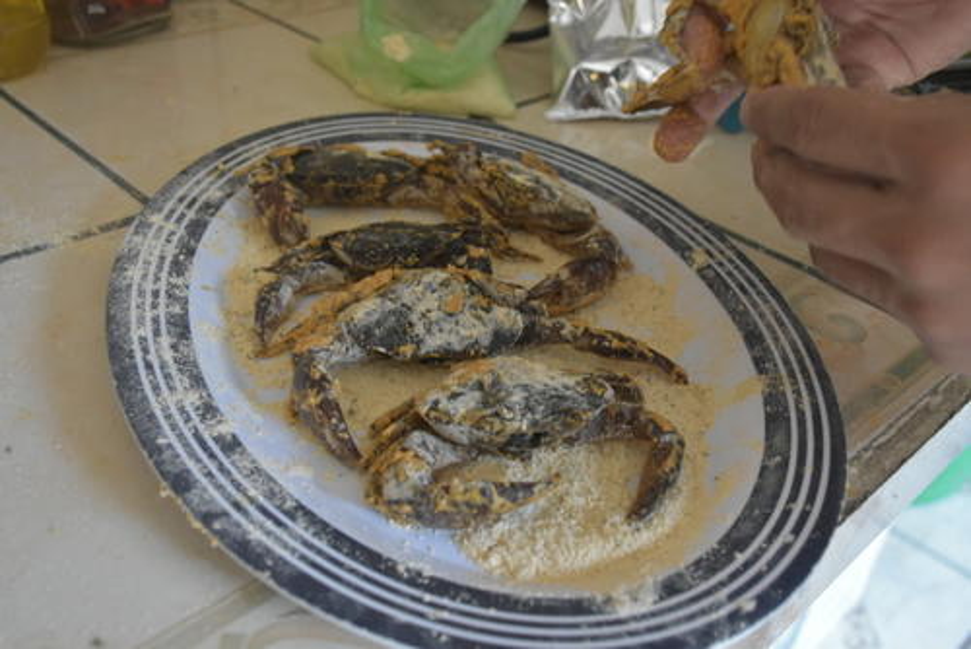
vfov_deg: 36.9
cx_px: 486
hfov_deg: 53.1
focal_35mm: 36
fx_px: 972
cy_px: 324
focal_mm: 24
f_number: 5.6
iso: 2500
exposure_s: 1/125
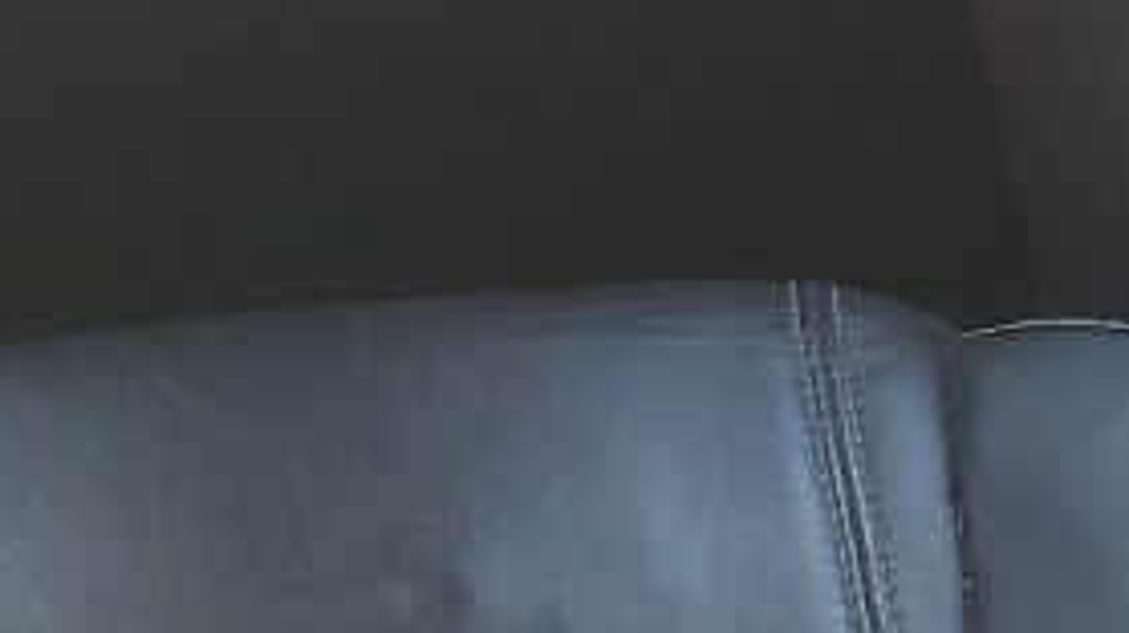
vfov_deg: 7.4
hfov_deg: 12.8
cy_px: 53
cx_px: 1417
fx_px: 4877
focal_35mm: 163
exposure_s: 1/123
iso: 50
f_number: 1.5
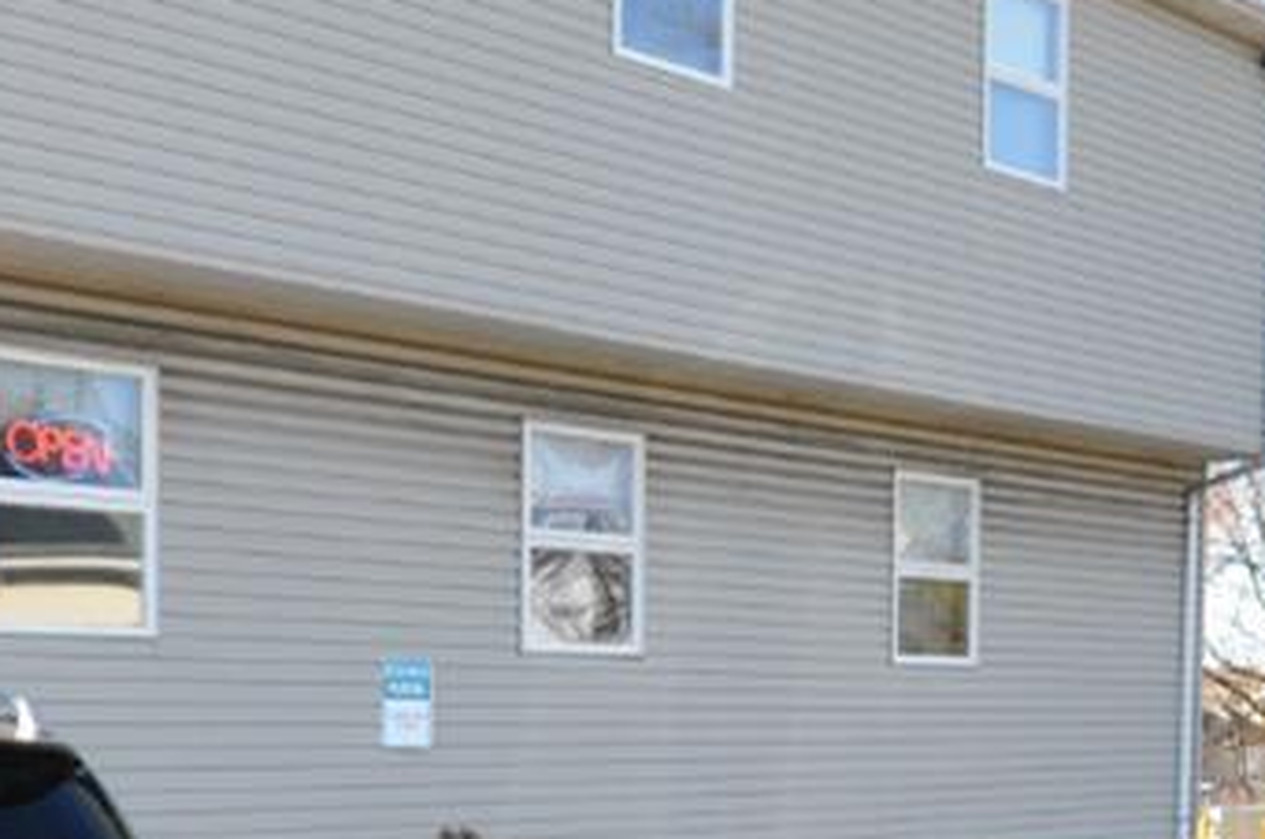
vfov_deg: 20.1
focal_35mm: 66
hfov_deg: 30.4
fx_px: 2315
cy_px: 752
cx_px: 838
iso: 200
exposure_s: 1/200
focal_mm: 10
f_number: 6.7
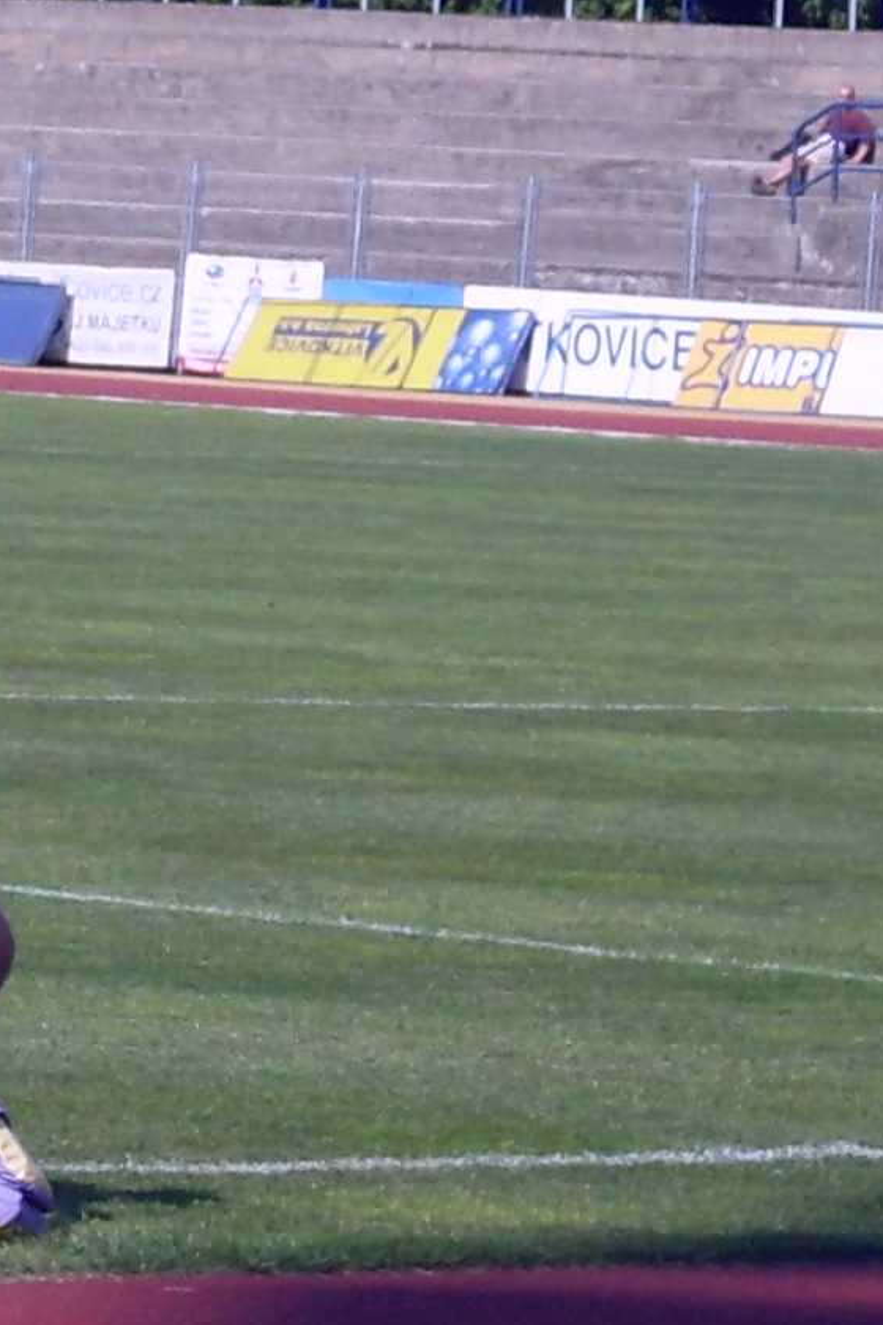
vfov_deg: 5.3
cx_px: -41
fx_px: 14421
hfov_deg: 3.5
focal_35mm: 392
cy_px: 628
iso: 80
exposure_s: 1/500
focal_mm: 17.1
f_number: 4.8
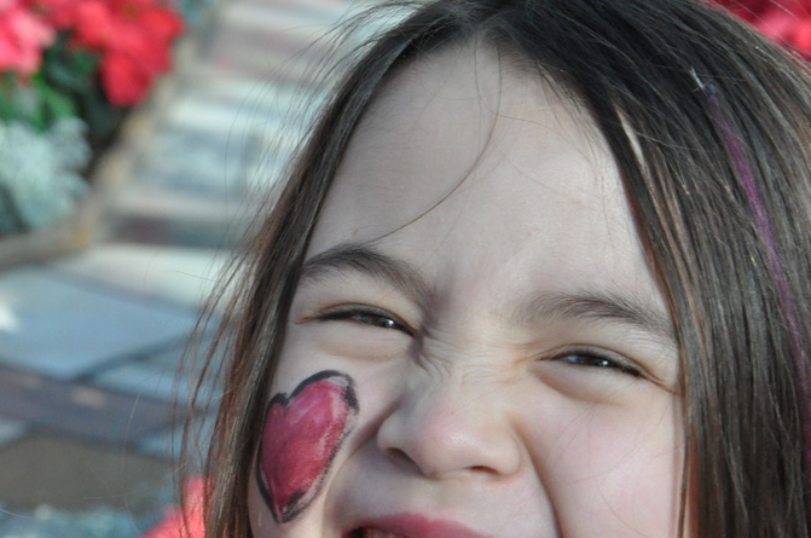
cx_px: 212
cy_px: 276
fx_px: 3194
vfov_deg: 9.6
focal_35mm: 142
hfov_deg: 14.4
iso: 2000
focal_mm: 62
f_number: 11
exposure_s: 1/500
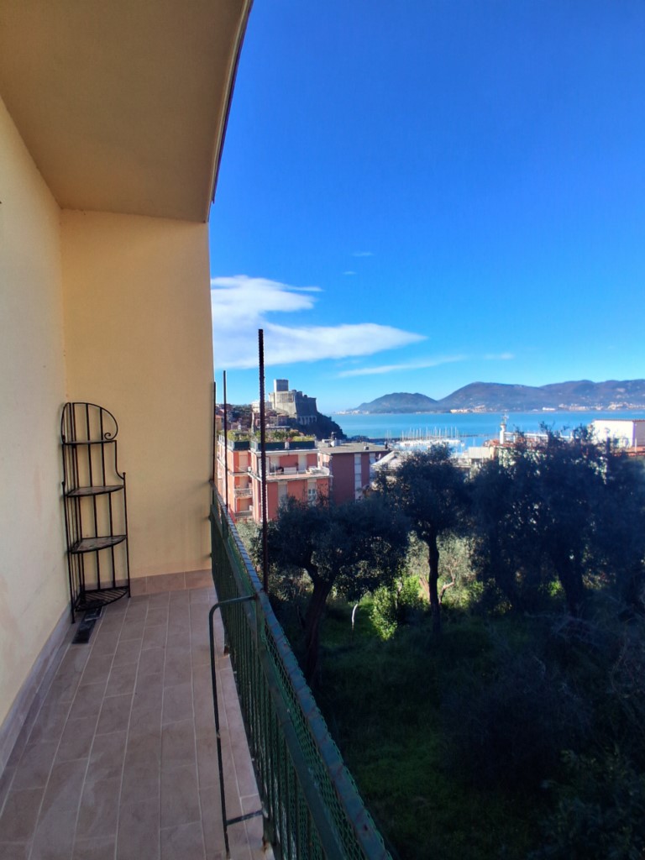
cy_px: 430
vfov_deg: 91.0
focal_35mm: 17
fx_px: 422
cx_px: 322
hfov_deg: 74.7
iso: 50
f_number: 2.2
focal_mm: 1.4
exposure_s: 1/1068
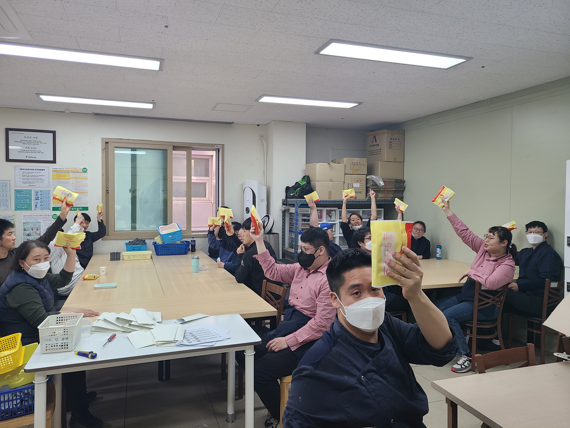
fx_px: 428
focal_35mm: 26
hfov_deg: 67.3
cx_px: 285
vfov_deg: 53.1
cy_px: 214
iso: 80
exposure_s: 1/60
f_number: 1.8
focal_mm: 5.4
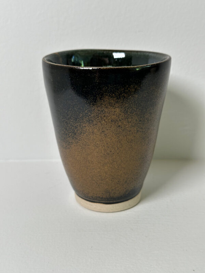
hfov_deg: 30.3
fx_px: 379
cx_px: 102
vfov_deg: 39.7
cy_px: 136
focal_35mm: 48
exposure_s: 1/118
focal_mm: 6.86
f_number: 1.78
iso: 80
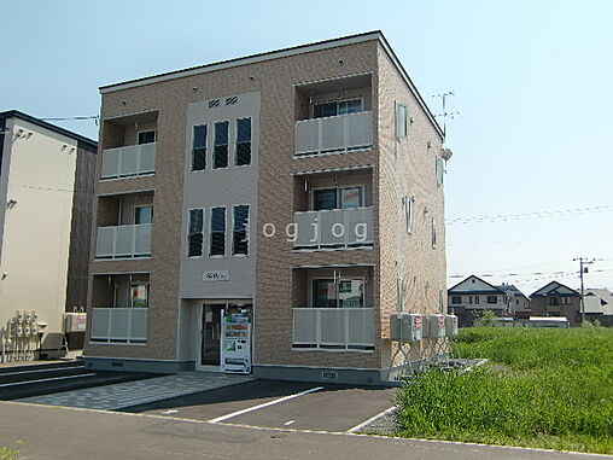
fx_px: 584
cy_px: 230
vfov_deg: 42.9
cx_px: 306
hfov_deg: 55.4
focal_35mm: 33
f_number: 7.2
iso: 64
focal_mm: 5.8
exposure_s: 1/200
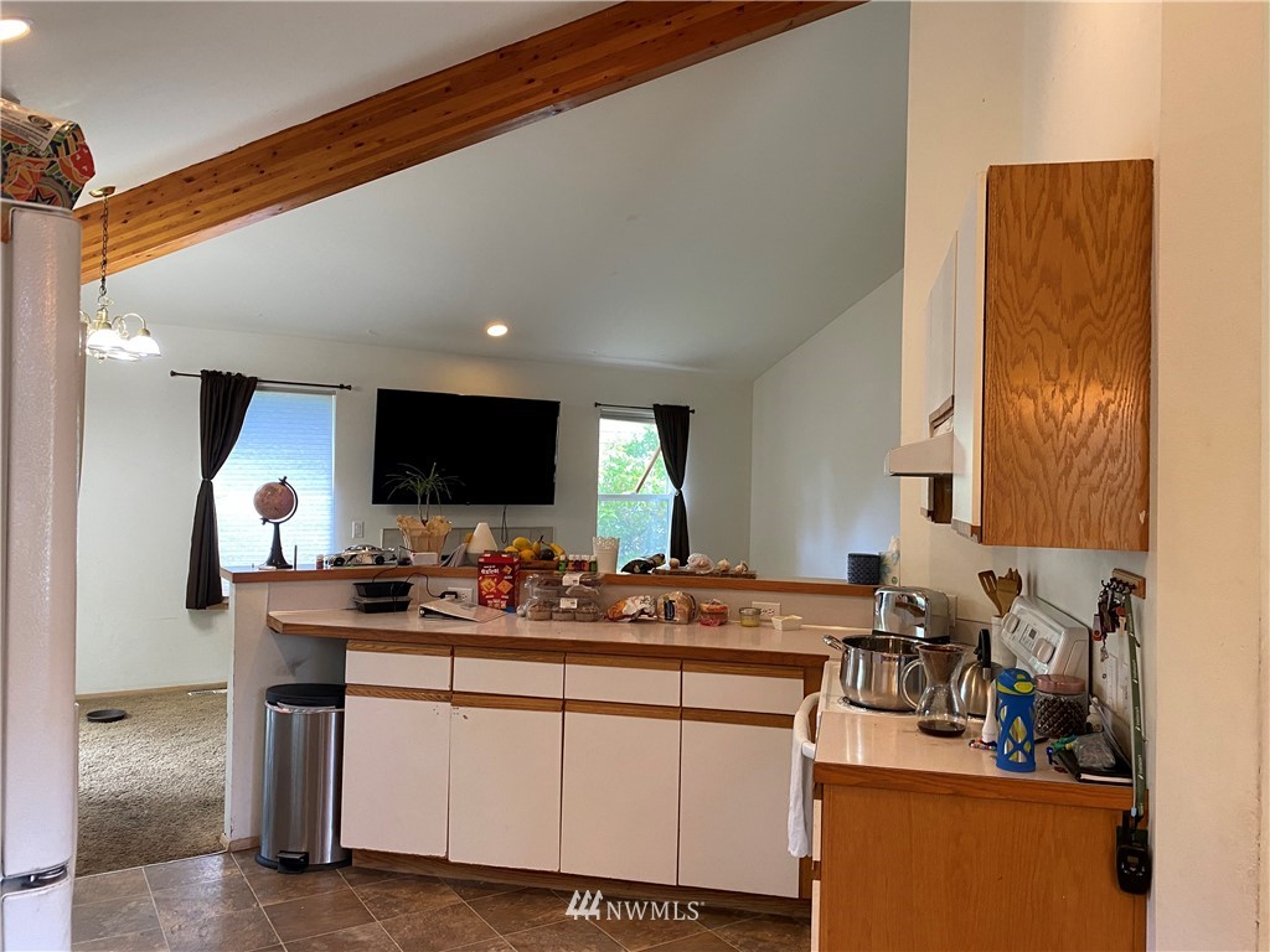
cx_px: 635
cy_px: 476
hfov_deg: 67.3
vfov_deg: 53.1
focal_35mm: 26
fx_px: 954
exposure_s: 1/60
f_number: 1.8
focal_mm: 4.25
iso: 160
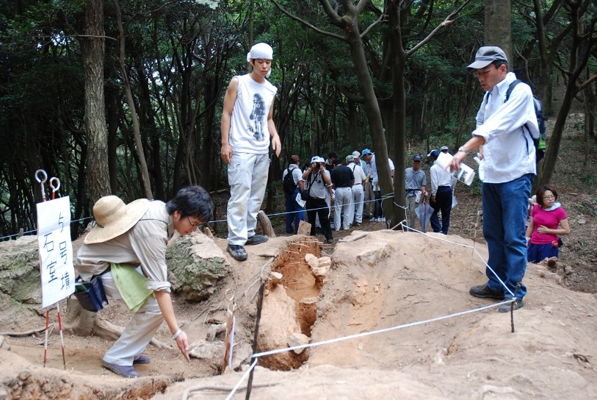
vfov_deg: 35.6
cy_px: 200
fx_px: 623
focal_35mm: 38
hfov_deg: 51.2
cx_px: 298
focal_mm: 25
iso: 200
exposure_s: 1/50
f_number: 3.8
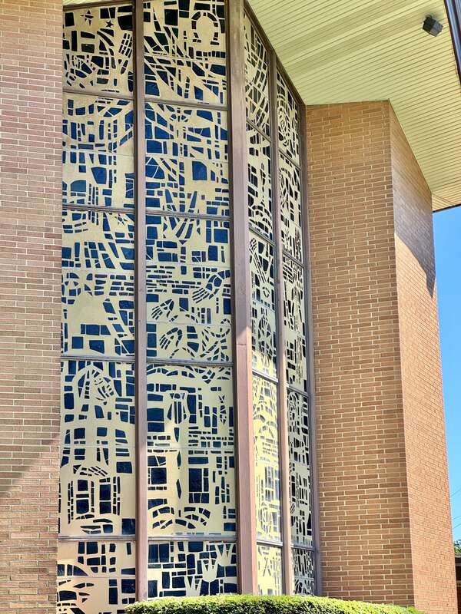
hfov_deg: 19.1
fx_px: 1367
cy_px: 307
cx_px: 230
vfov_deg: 25.3
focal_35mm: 77
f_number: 2.8
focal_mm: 9
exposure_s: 1/171
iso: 25
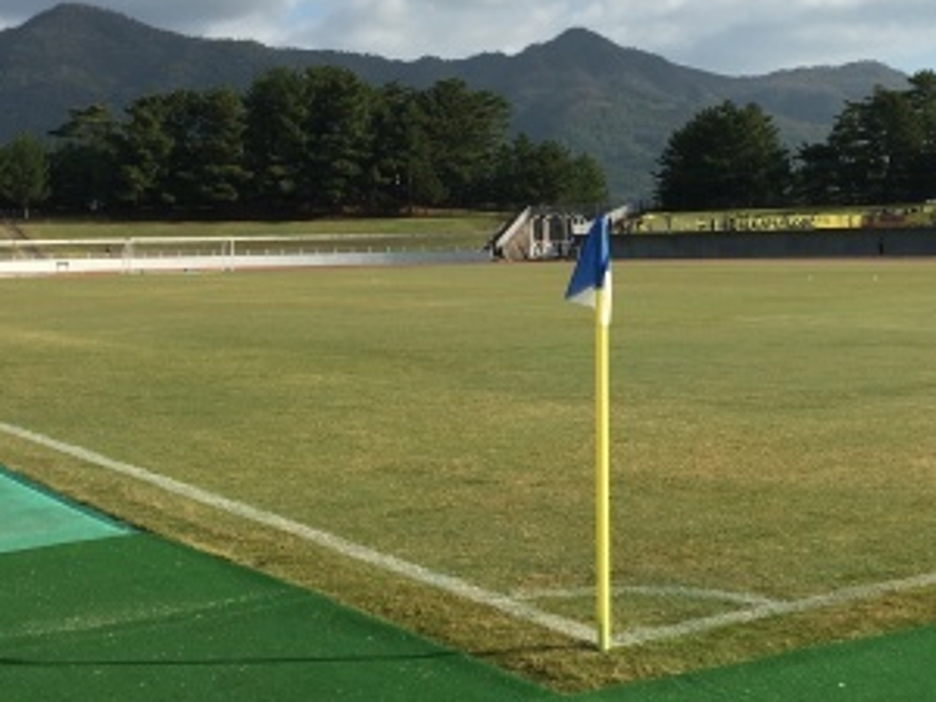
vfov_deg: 25.1
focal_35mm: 58
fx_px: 1568
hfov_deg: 33.1
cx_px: 571
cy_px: 218
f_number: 2.2
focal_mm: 4.15
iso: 25
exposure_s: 1/2404
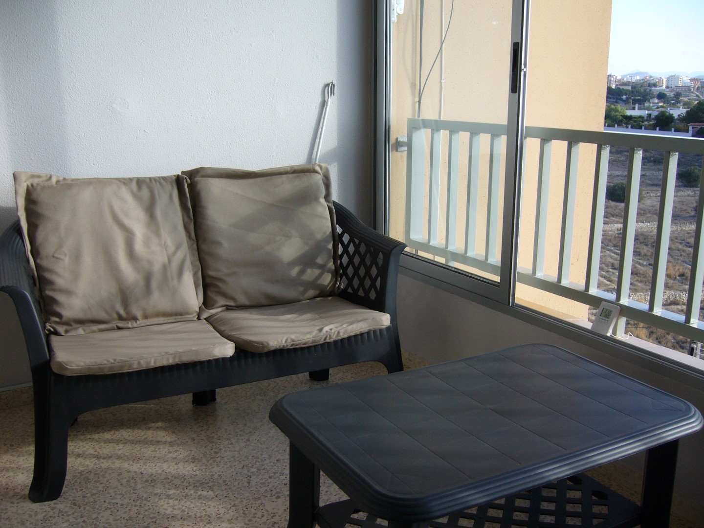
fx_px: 712
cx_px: 352
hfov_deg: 52.6
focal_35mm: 35
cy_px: 264
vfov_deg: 40.7
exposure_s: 1/320
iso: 80
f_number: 2.8
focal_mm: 5.8
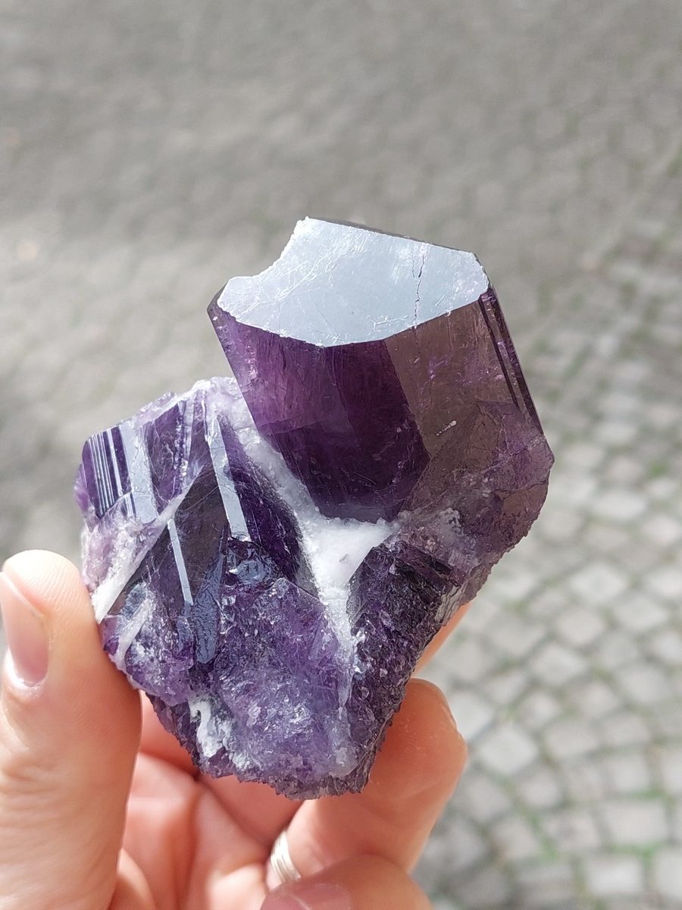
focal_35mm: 24
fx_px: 630
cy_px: 455
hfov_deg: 56.8
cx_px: 341
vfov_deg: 71.6
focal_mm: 5.23
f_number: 1.8
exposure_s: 1/343
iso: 40
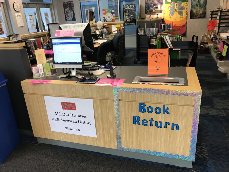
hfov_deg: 63.4
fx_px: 185
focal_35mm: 28
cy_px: 86
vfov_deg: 49.7
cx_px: 114
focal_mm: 3.99
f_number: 1.8
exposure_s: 1/17
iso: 40
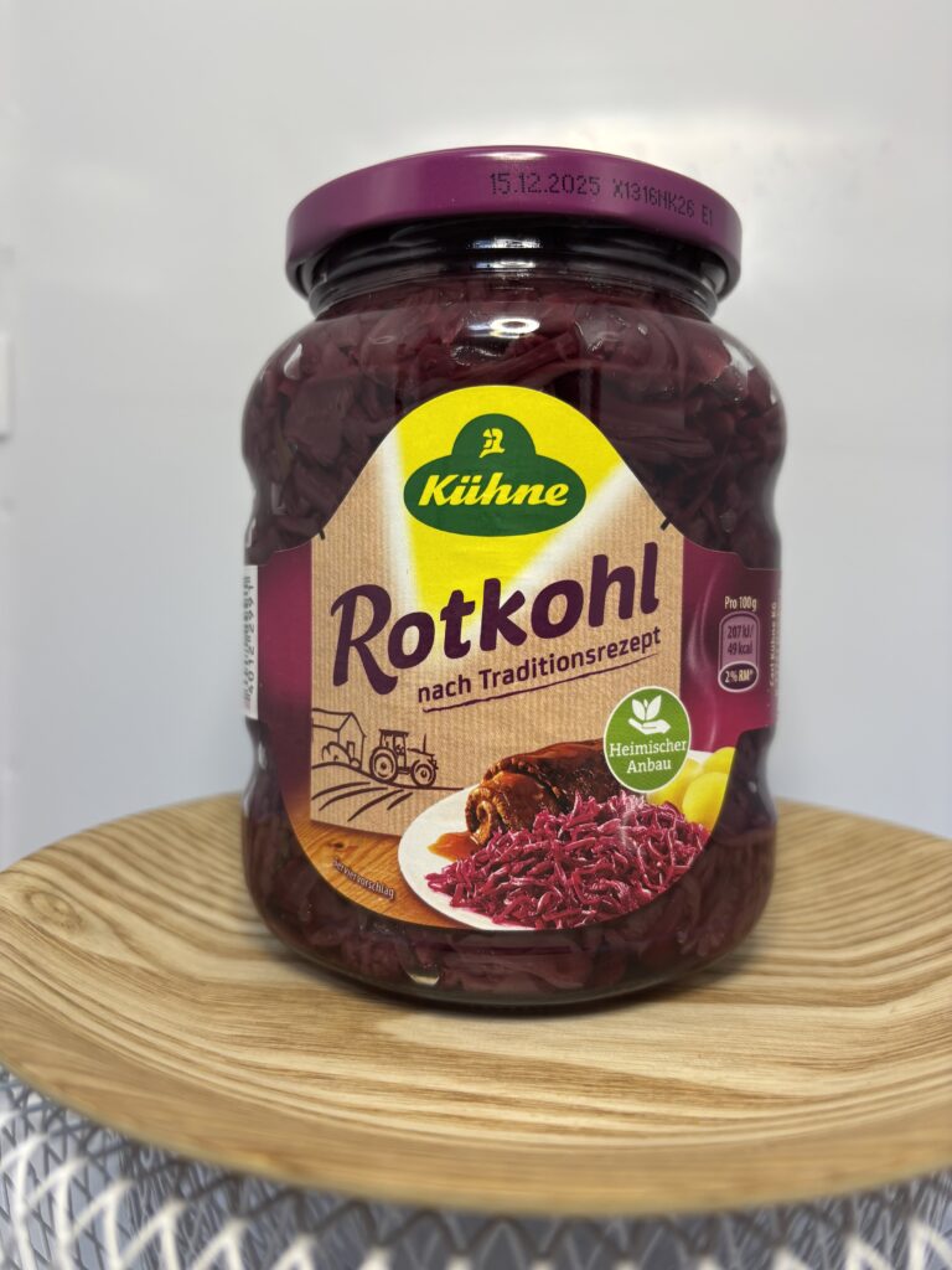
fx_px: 953
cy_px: 635
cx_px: 476
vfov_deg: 67.3
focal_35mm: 26
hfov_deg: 53.1
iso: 80
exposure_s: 1/121
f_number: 1.6
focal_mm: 5.96
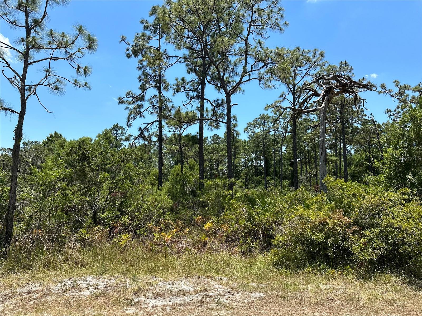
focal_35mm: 24
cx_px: 211
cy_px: 158
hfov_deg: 71.6
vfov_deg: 56.8
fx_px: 293
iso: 80
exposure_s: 1/3717
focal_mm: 6.86
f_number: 1.78
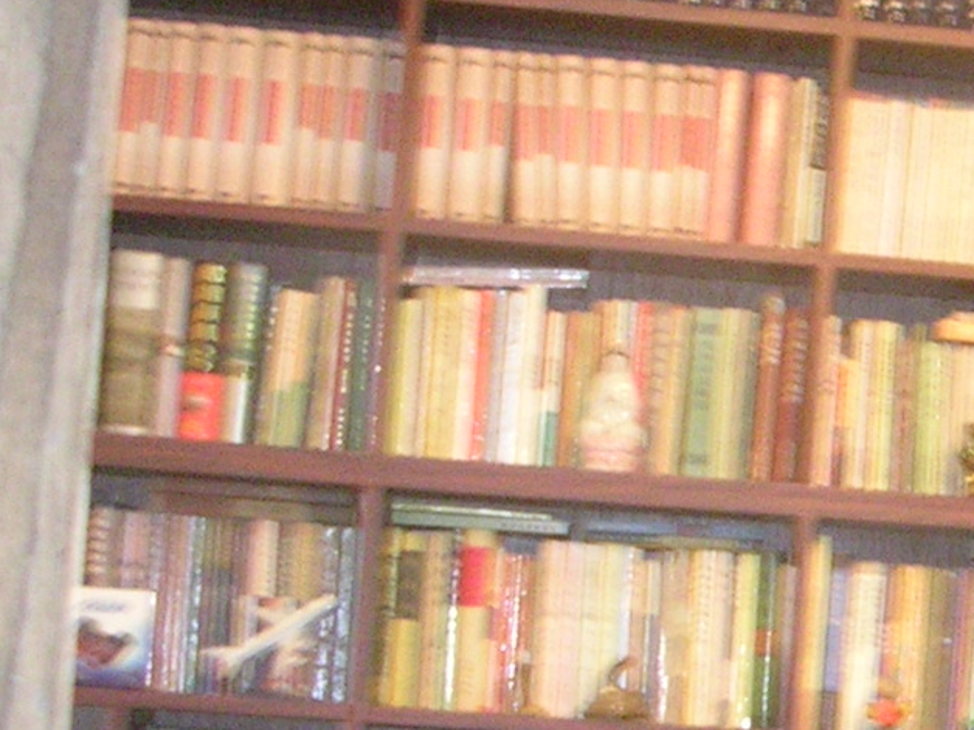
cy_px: 561
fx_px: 3489
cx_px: 1337
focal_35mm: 124
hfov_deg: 15.0
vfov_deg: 11.9
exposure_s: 1/2.9
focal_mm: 5.8
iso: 200
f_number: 2.8
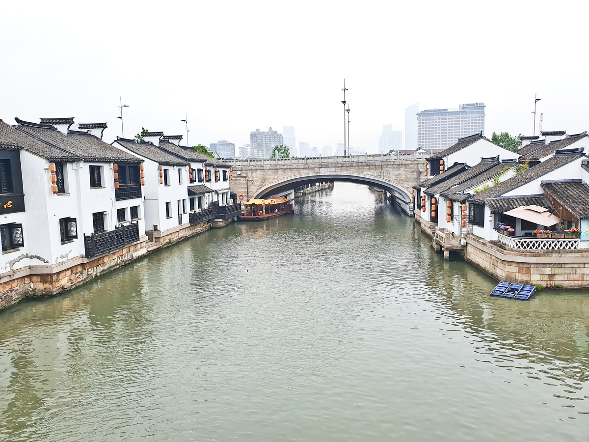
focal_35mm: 26
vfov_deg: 53.1
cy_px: 221
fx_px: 442
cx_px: 294
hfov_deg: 67.3
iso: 50
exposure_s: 1/250
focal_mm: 4.32
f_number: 2.4
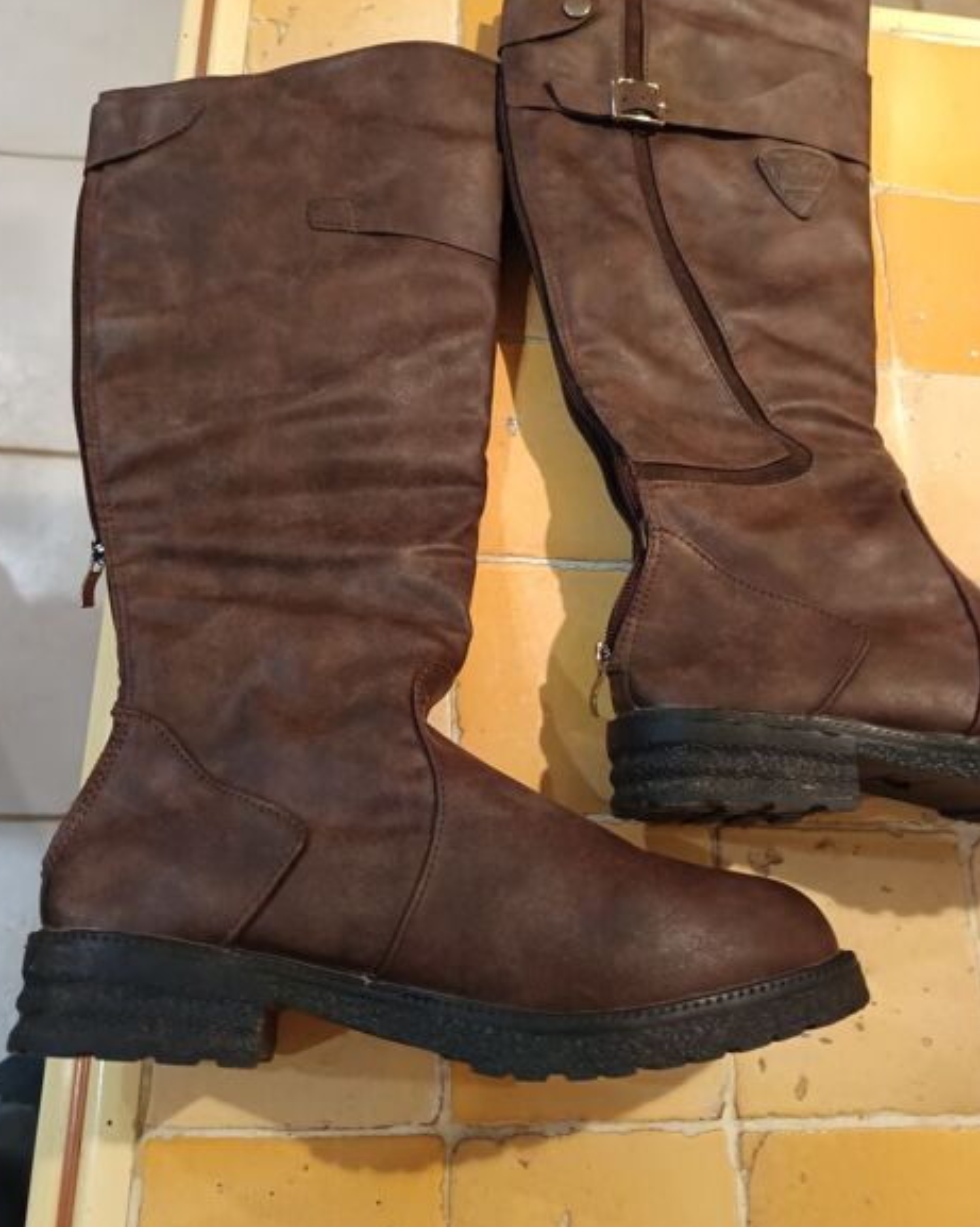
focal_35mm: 26
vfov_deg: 66.0
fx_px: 943
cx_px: 478
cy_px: 591
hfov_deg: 54.9
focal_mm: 5.31
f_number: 1.7
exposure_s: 1/25
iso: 1281
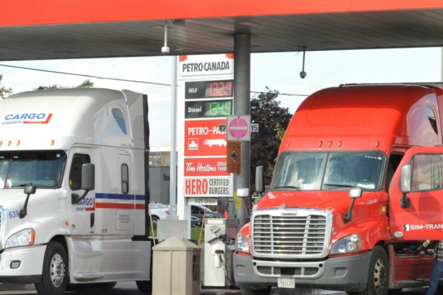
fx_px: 1113
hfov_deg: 22.5
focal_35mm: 91
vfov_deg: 15.1
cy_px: 159
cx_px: 207
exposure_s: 1/800
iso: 1600
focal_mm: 55
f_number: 11
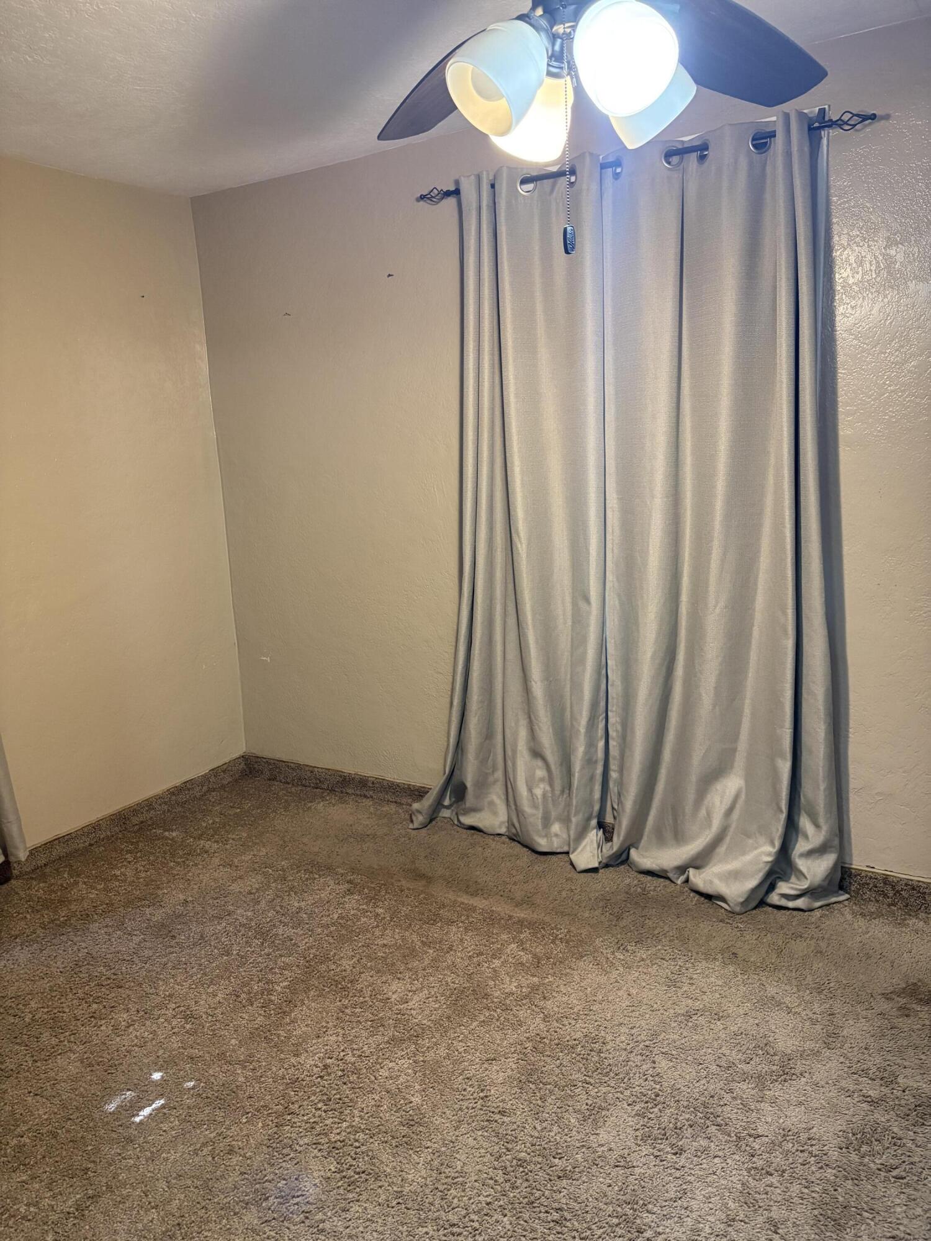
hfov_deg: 53.1
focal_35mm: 26
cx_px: 466
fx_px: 932
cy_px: 620
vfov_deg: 67.3
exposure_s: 1/60
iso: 320
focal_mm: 5.96
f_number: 1.6
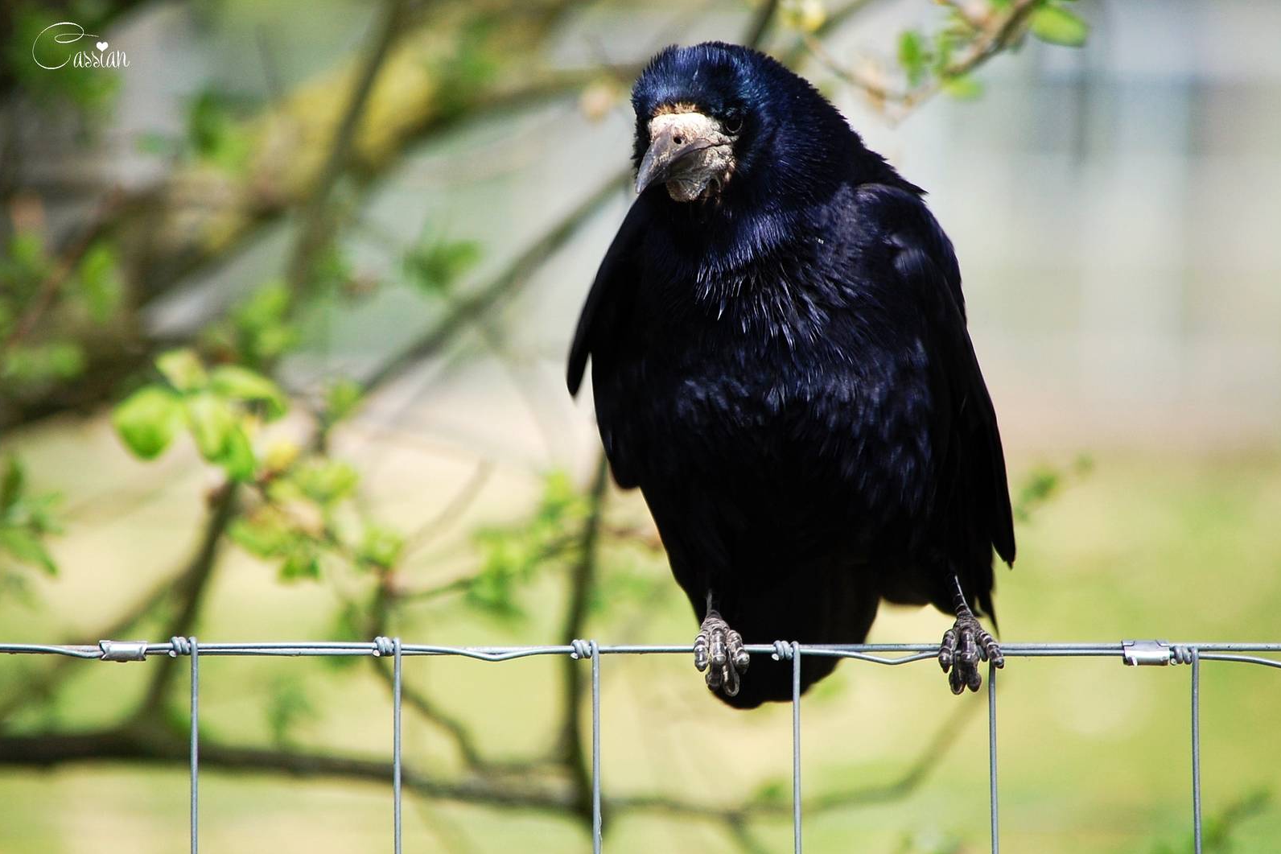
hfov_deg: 4.6
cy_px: 427
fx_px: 16081
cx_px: 641
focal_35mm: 452
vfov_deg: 3.0
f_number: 5.6
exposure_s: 1/640
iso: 400
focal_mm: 300
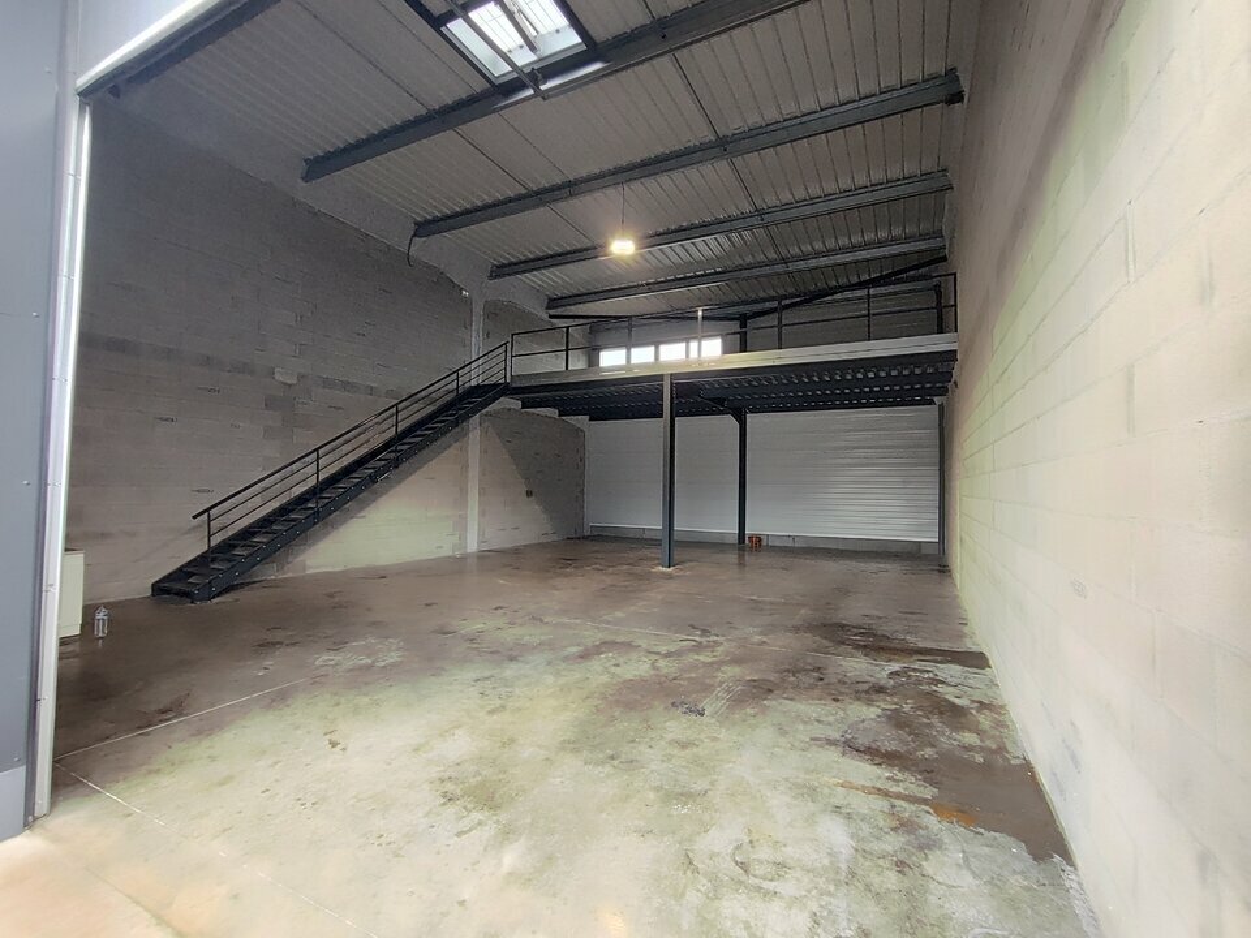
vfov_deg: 89.9
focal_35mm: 13
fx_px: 470
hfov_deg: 106.2
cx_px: 626
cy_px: 469
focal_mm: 1.66
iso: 124
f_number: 2.2
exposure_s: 1/50
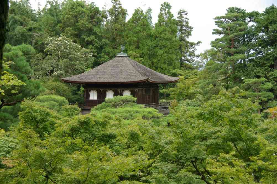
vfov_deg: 14.0
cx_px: 138
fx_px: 749
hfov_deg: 20.9
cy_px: 92
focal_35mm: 98
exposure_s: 1/90
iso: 400
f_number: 4.5
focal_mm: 65
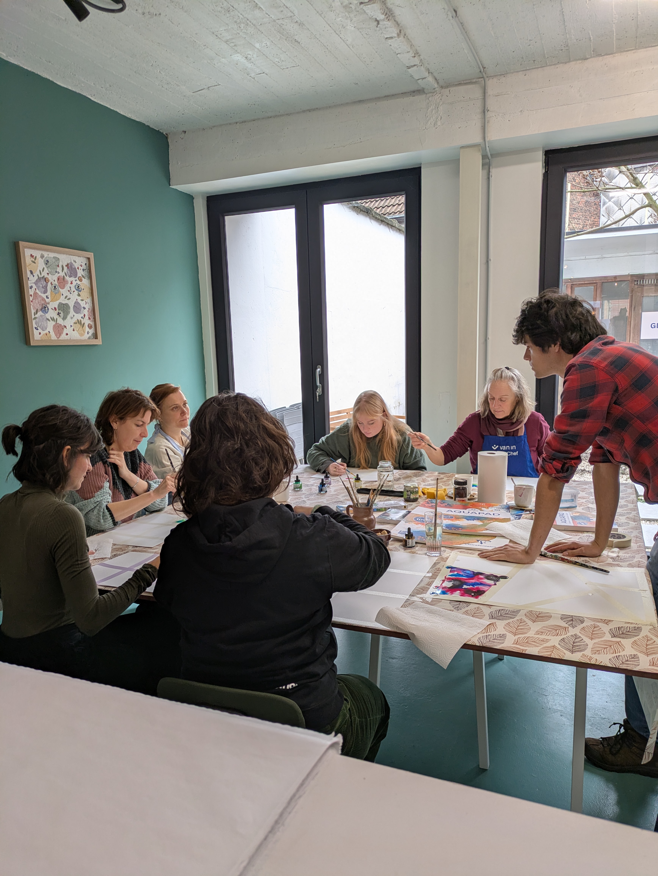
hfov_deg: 54.9
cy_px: 438
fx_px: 633
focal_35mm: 25
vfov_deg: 69.4
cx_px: 329
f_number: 1.89
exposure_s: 1/100
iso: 51
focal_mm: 5.43
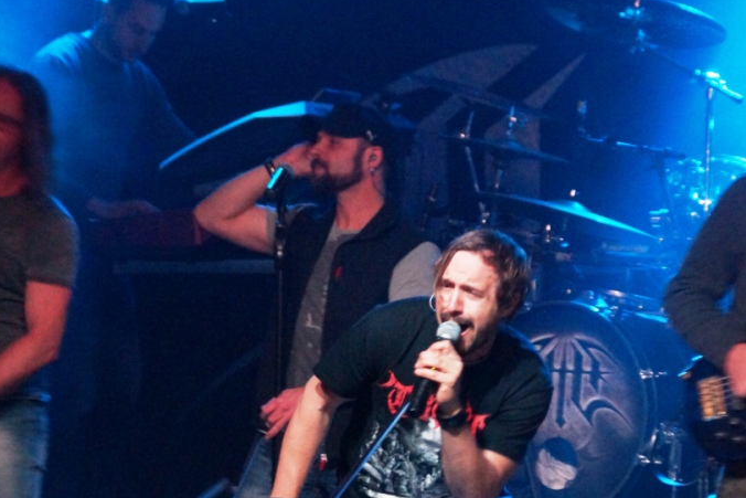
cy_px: 383
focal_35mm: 227
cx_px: 372
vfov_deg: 6.1
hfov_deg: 9.1
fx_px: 4705
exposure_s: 1/25
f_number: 5.6
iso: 3200
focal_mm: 100
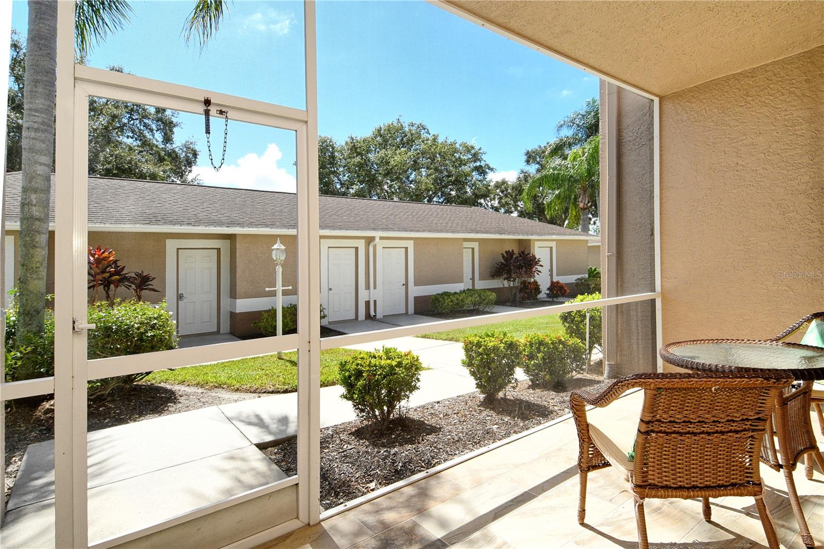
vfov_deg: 67.4
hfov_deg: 90.0
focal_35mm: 18
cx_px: 412
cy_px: 274
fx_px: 412
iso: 640
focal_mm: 12
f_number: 14
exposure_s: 1/250
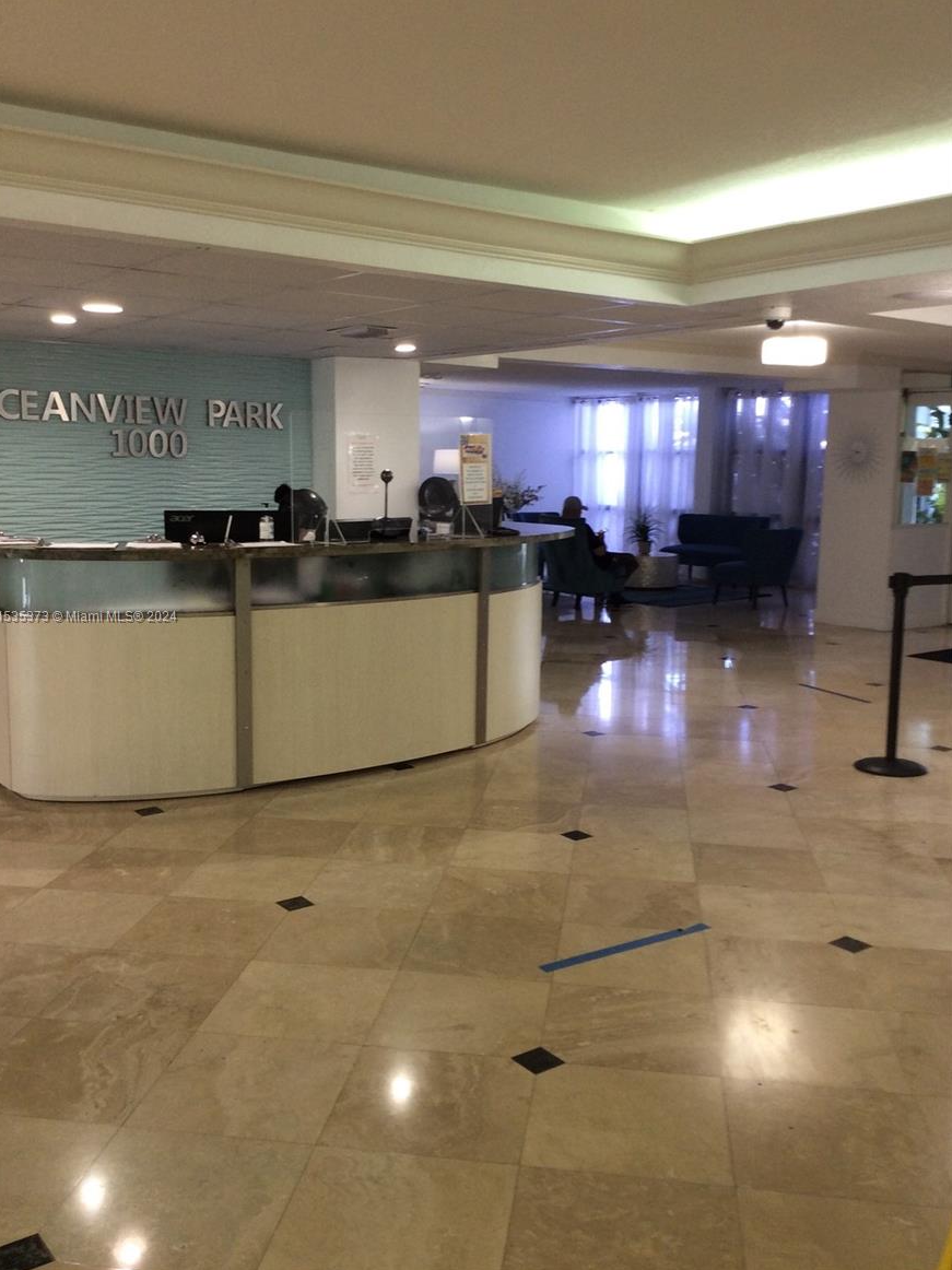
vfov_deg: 55.4
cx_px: 467
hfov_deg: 42.9
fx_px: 1211
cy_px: 618
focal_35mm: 33
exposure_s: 1/24
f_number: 2.4
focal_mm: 3.3
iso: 50
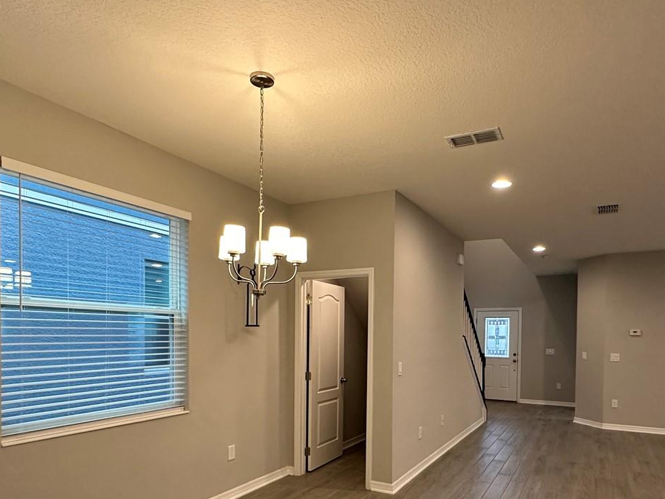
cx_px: 350
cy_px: 346
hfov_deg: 71.5
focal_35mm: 24
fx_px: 461
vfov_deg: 55.2
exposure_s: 1/120
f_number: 2.2
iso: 320
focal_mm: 2.22
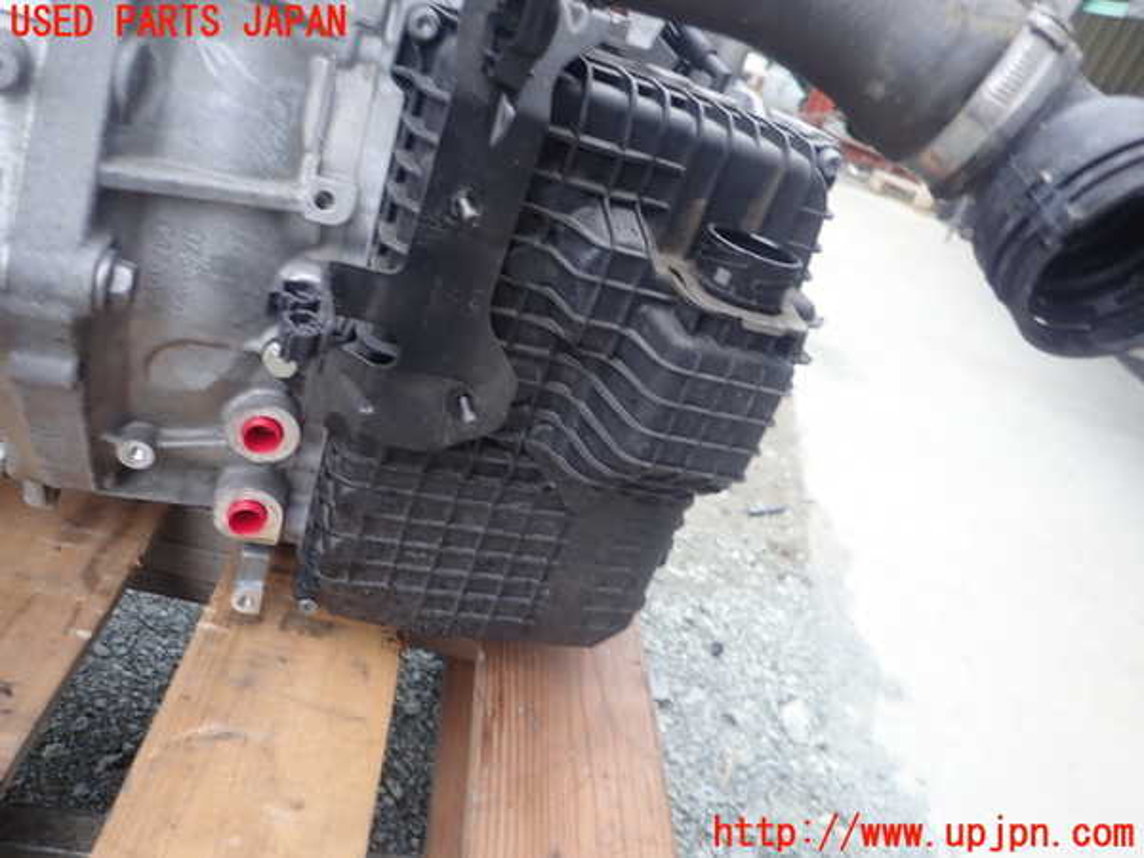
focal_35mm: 25
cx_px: 572
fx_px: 826
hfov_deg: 69.4
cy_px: 429
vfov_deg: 54.9
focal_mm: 4.5
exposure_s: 1/60
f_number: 2
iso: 100
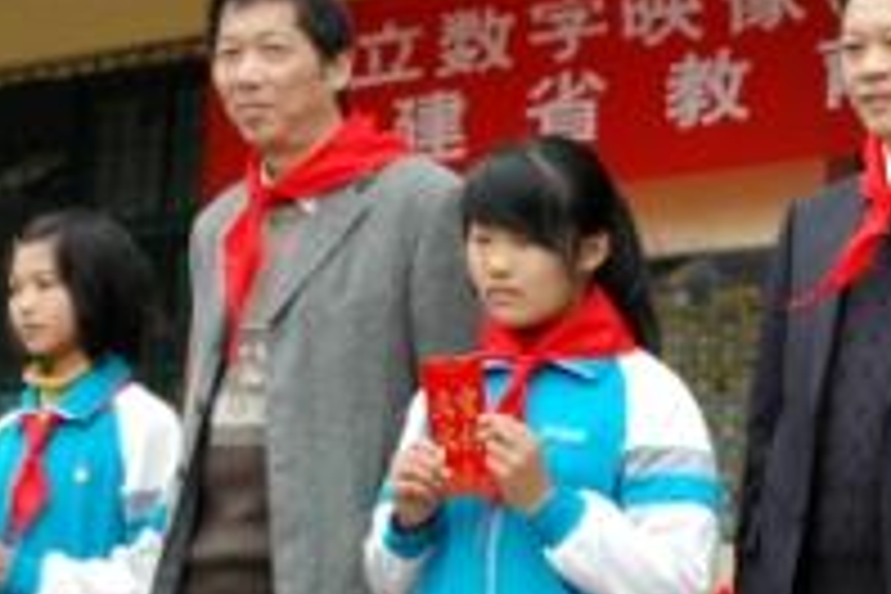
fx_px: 3193
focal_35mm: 129
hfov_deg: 15.6
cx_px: 886
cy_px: 436
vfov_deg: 10.6
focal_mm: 38
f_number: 5.6
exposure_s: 1/125
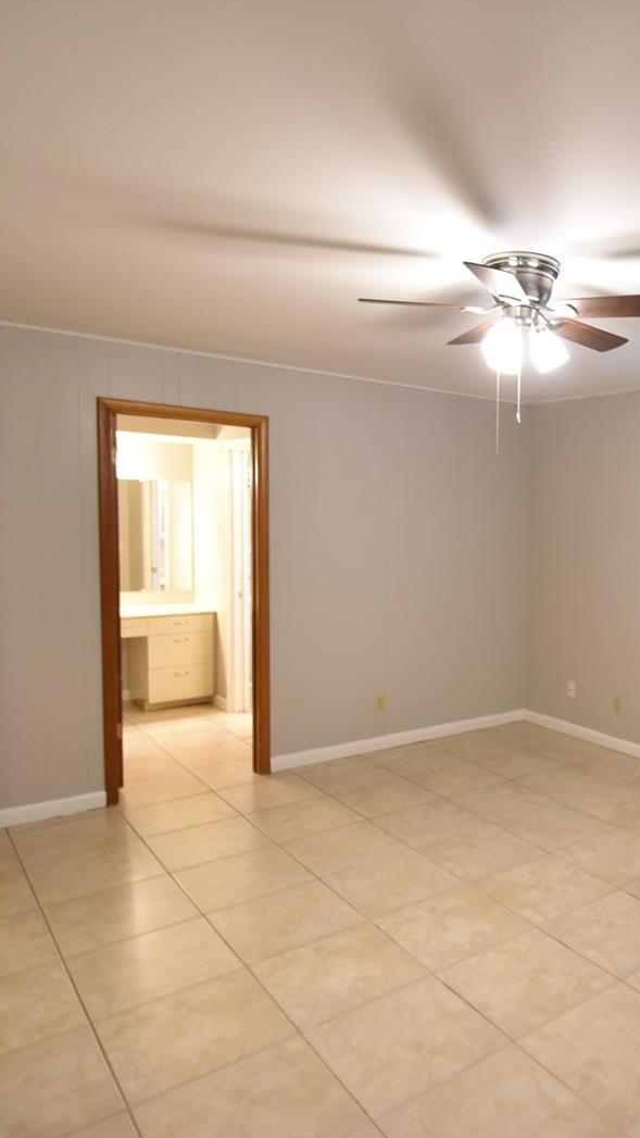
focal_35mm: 24
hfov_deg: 42.8
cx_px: 600
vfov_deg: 76.3
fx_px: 724
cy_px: 564
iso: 800
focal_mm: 10
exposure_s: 1/20
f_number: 3.5
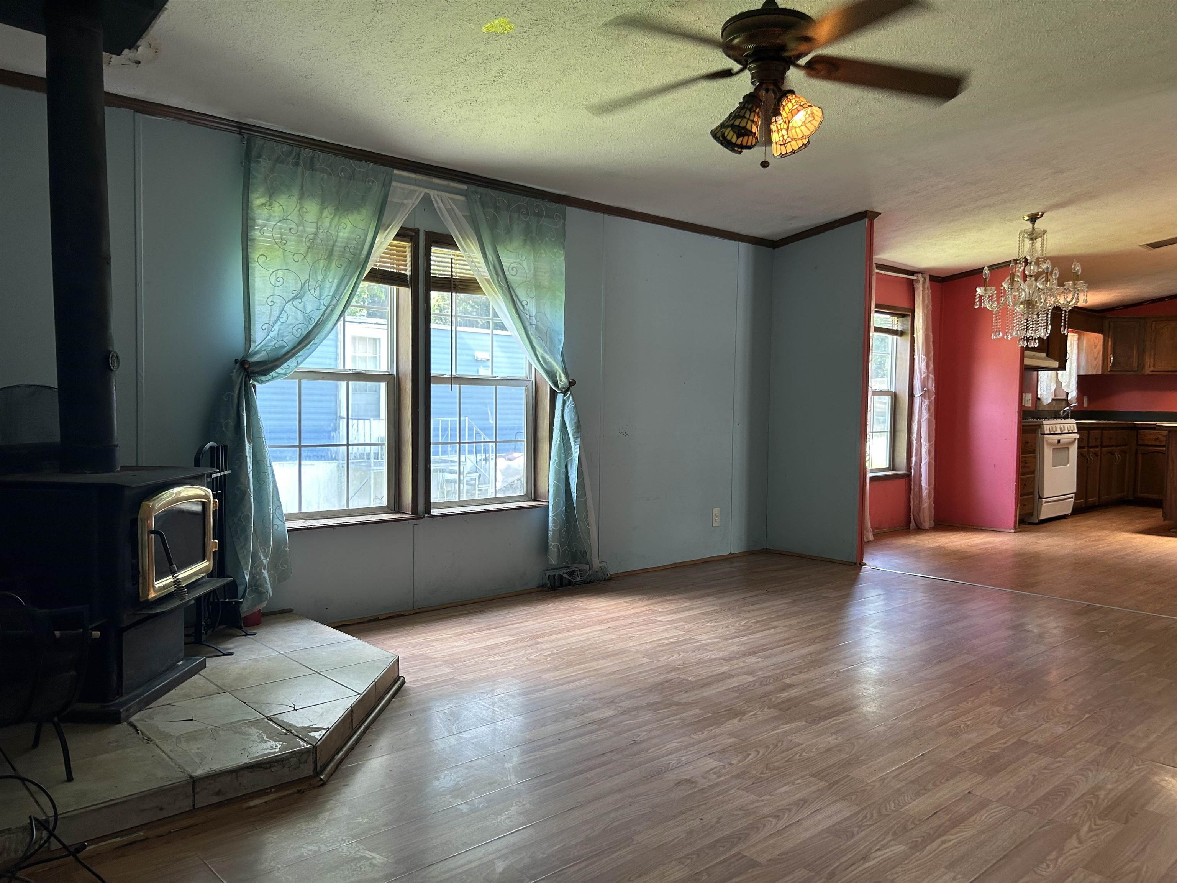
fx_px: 884
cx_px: 588
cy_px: 442
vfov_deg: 53.1
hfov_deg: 67.3
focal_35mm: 26
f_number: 1.5
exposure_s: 1/60
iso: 100
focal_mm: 5.7
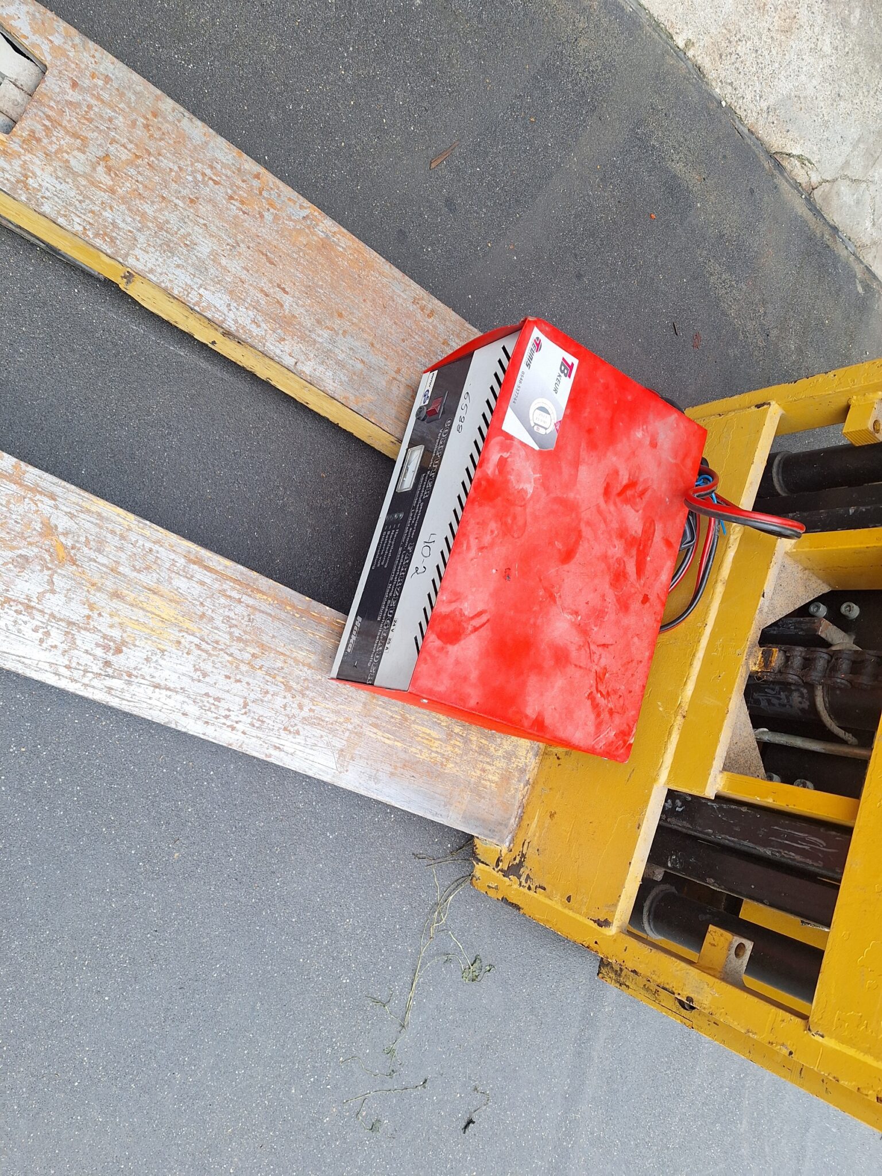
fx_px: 781
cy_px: 588
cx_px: 441
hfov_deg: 58.9
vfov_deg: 73.9
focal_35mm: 23
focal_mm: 5.54
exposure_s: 1/100
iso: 64
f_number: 1.8
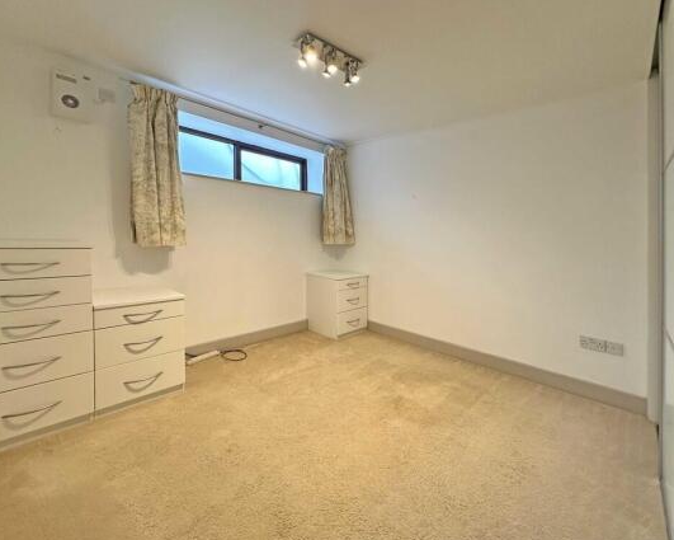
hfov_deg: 96.7
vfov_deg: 84.0
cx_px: 323
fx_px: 299
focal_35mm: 15
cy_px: 275
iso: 160
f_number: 2.2
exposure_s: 1/100
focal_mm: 2.22
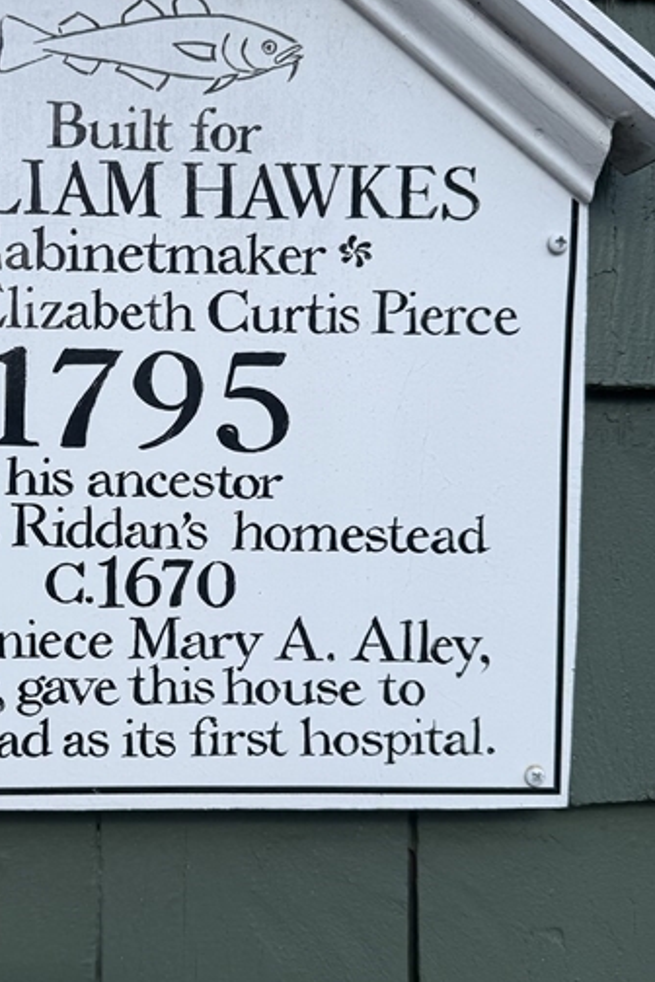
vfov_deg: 50.7
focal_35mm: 38
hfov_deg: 33.8
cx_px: 111
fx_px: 1037
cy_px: 481
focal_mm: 6.76
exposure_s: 1/2370
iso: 80
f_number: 1.78
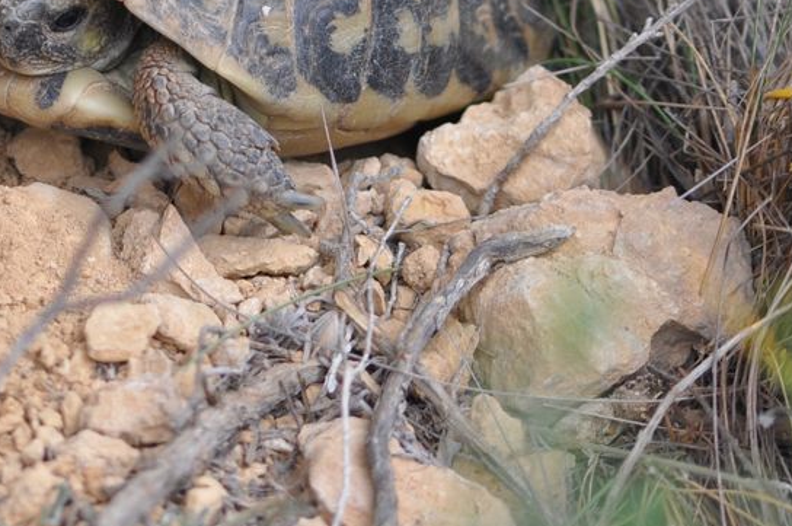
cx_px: 134
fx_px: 5426
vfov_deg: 5.5
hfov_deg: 8.3
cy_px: -57
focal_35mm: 247
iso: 400
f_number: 4.5
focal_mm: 70
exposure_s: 1/320
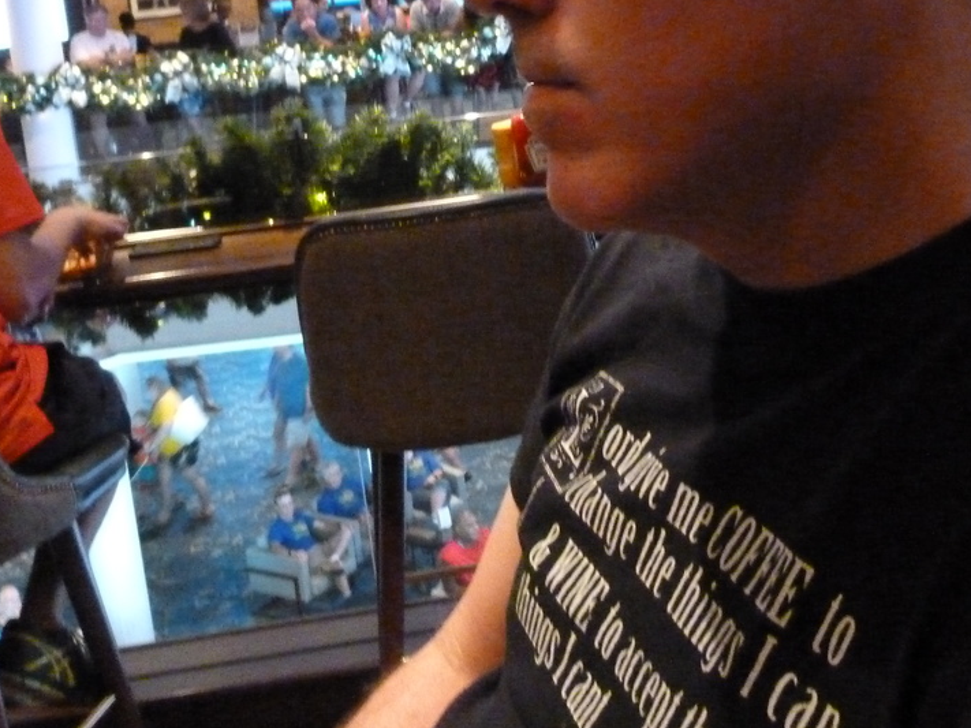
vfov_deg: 31.1
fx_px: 1262
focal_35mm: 45
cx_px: 593
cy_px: 119
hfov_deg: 41.8
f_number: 3.3
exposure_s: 1/15
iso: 1250
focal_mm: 4.5
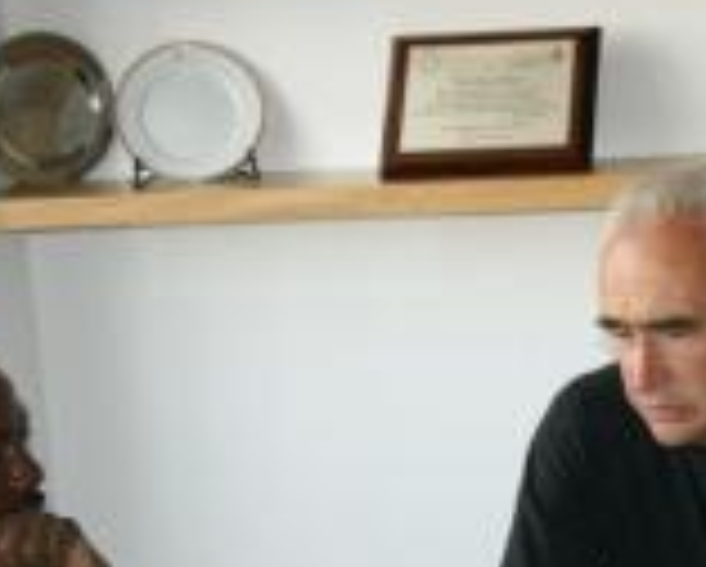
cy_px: 610
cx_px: 728
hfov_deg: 13.5
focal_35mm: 140
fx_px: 2936
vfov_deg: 10.9
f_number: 5.6
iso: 400
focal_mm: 35
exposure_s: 1/60
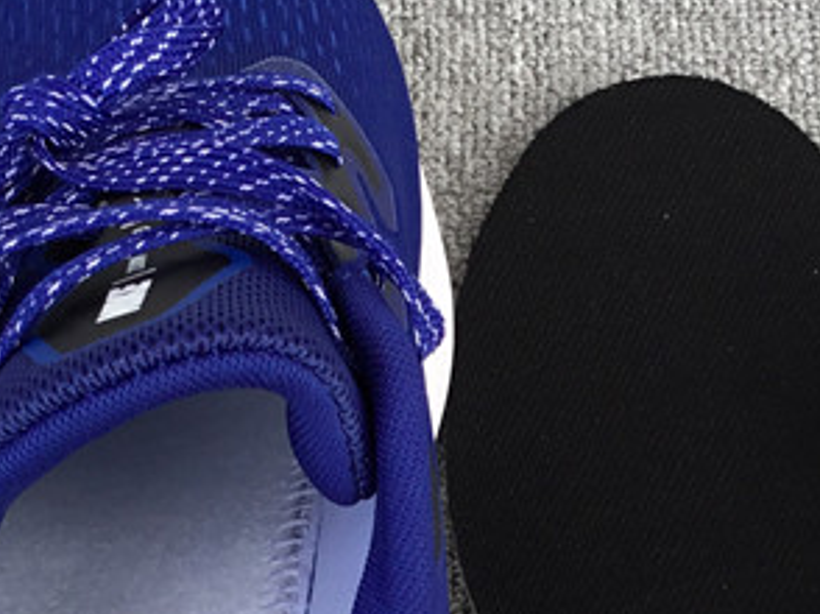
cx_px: 519
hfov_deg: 20.6
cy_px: 615
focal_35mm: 95
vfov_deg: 15.3
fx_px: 2249
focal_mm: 3.3
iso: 25
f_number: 2.4
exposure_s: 1/182
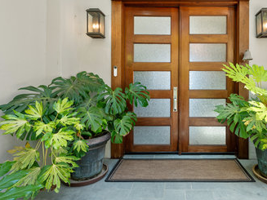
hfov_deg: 72.0
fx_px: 177
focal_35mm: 23
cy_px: 85
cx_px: 176
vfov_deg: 58.6
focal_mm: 18
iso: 400
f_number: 10
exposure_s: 1/15
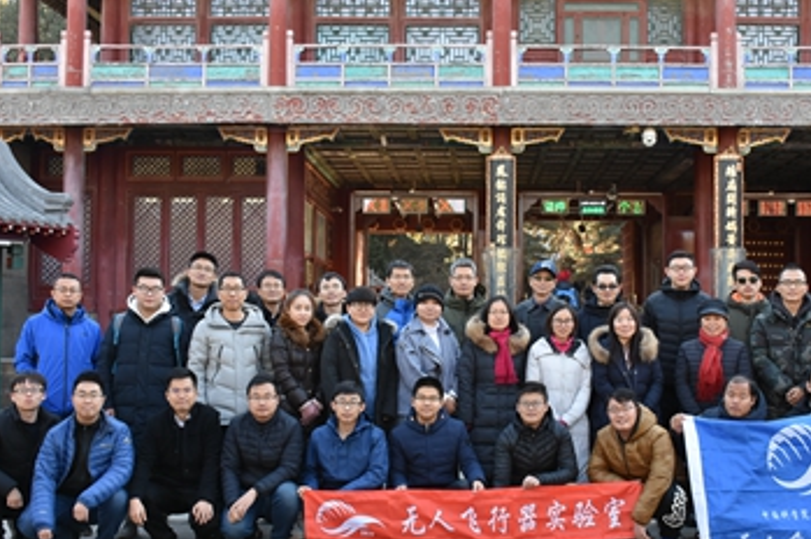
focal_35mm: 43
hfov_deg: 45.3
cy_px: 301
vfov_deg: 31.1
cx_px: 462
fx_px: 968
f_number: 7.1
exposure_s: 1/200
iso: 800
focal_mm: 20
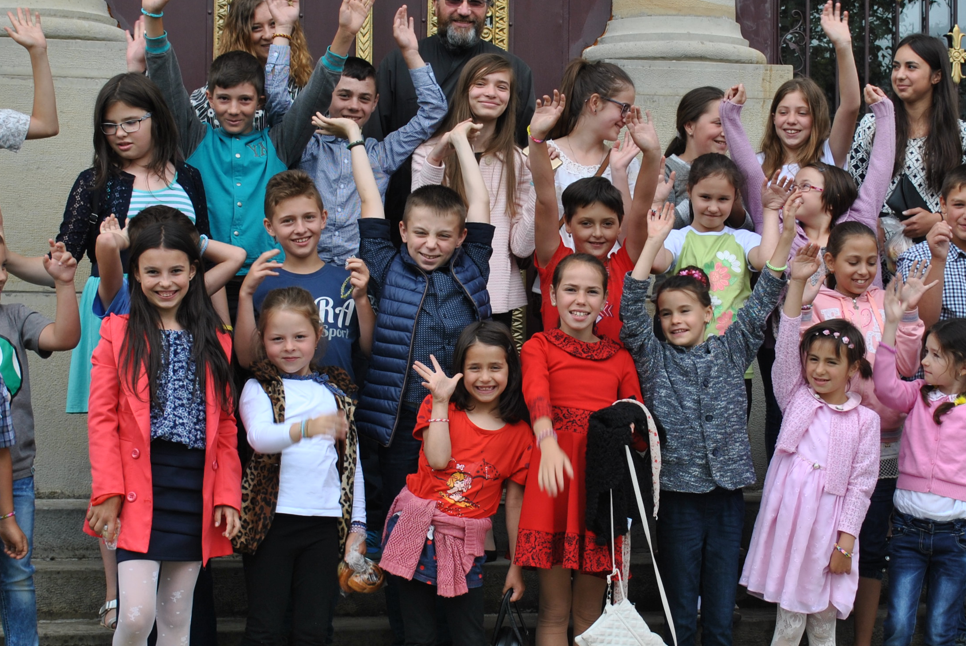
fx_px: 2284
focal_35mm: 85
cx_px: 560
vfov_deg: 16.1
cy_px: 288
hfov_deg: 23.9
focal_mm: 32
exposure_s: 1/160
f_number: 6.3
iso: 100
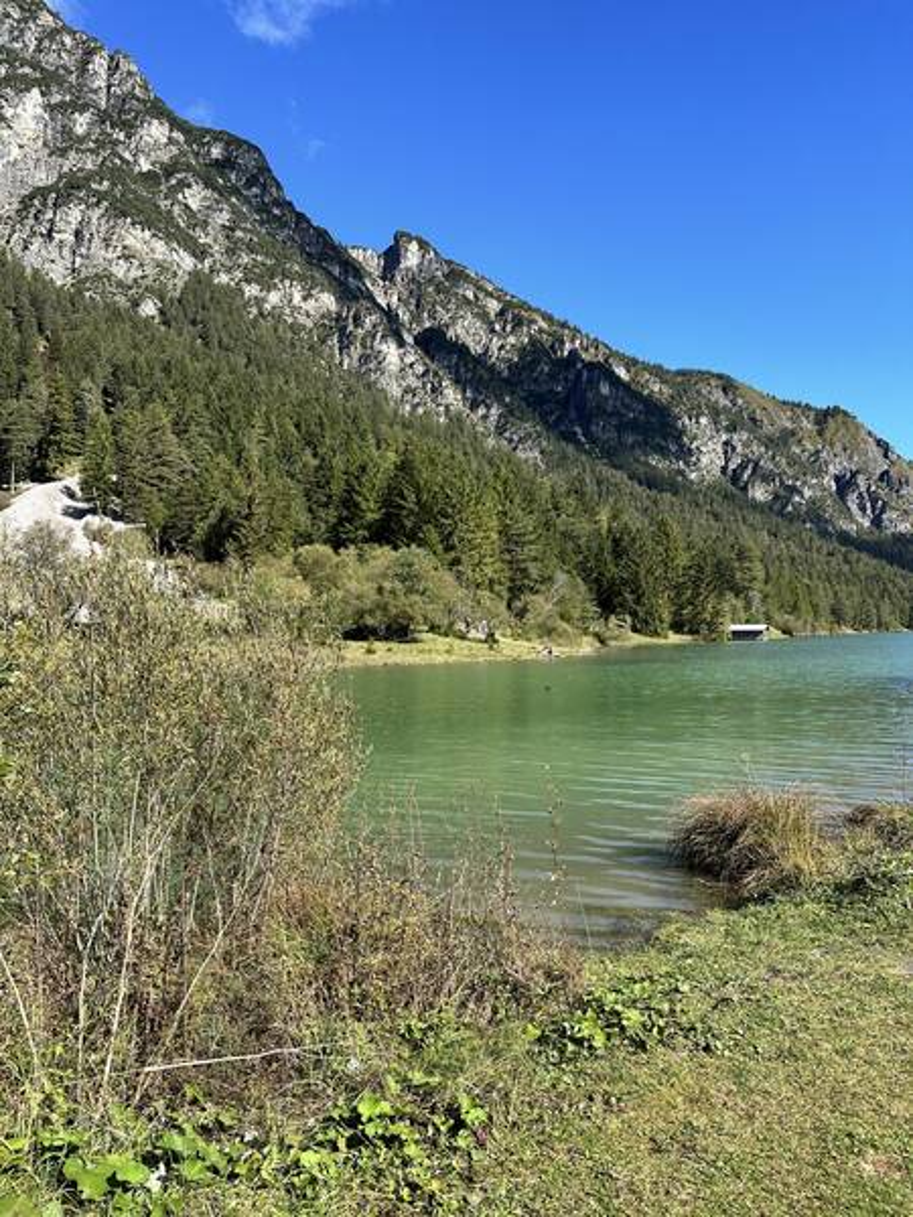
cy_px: 608
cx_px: 456
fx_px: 844
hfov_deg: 56.8
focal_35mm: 24
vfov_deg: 71.6
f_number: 1.78
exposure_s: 1/2353
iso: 80
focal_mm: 6.86
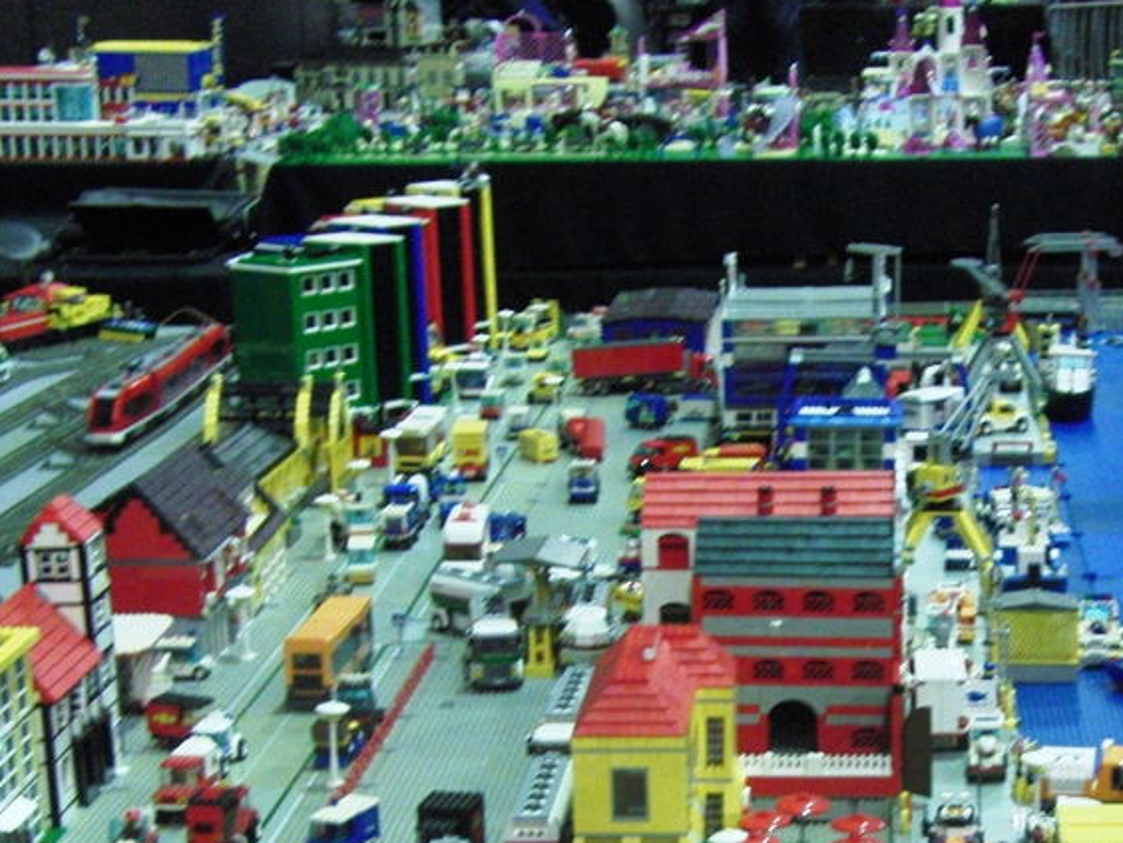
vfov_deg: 16.4
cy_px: 757
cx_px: 880
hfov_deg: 21.8
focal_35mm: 89
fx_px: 2887
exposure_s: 1/15
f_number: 3.3
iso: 400
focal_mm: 8.7
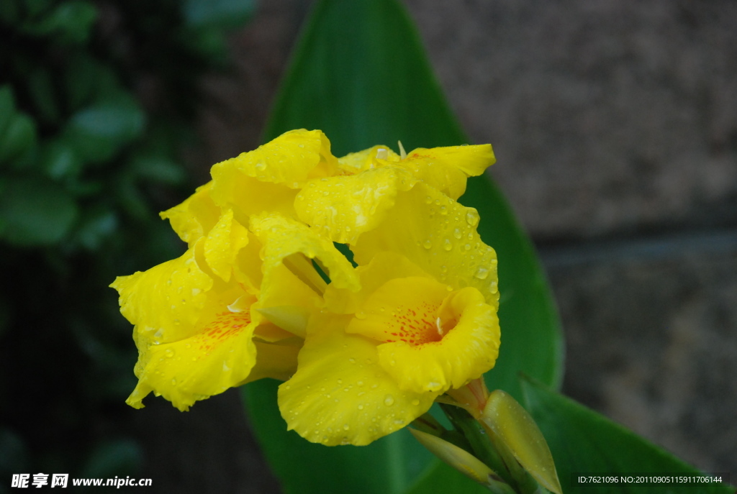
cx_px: 368
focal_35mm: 135
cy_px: 247
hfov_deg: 15.2
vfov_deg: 10.2
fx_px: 2769
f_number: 5.6
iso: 800
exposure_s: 1/100
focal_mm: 90
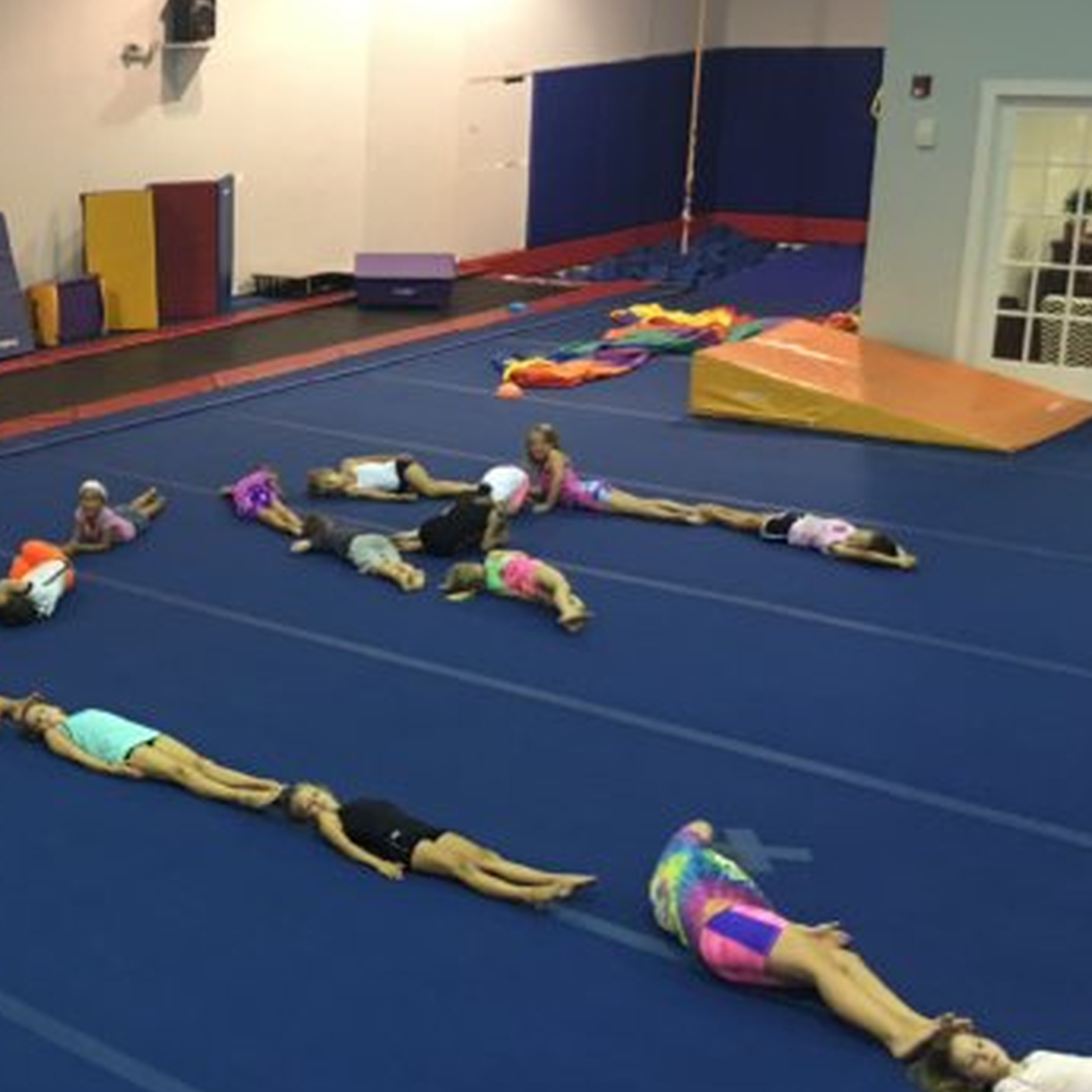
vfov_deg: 30.0
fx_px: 2034
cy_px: 652
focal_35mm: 57
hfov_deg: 27.6
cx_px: -98
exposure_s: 1/15
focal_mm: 4.15
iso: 64
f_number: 2.2
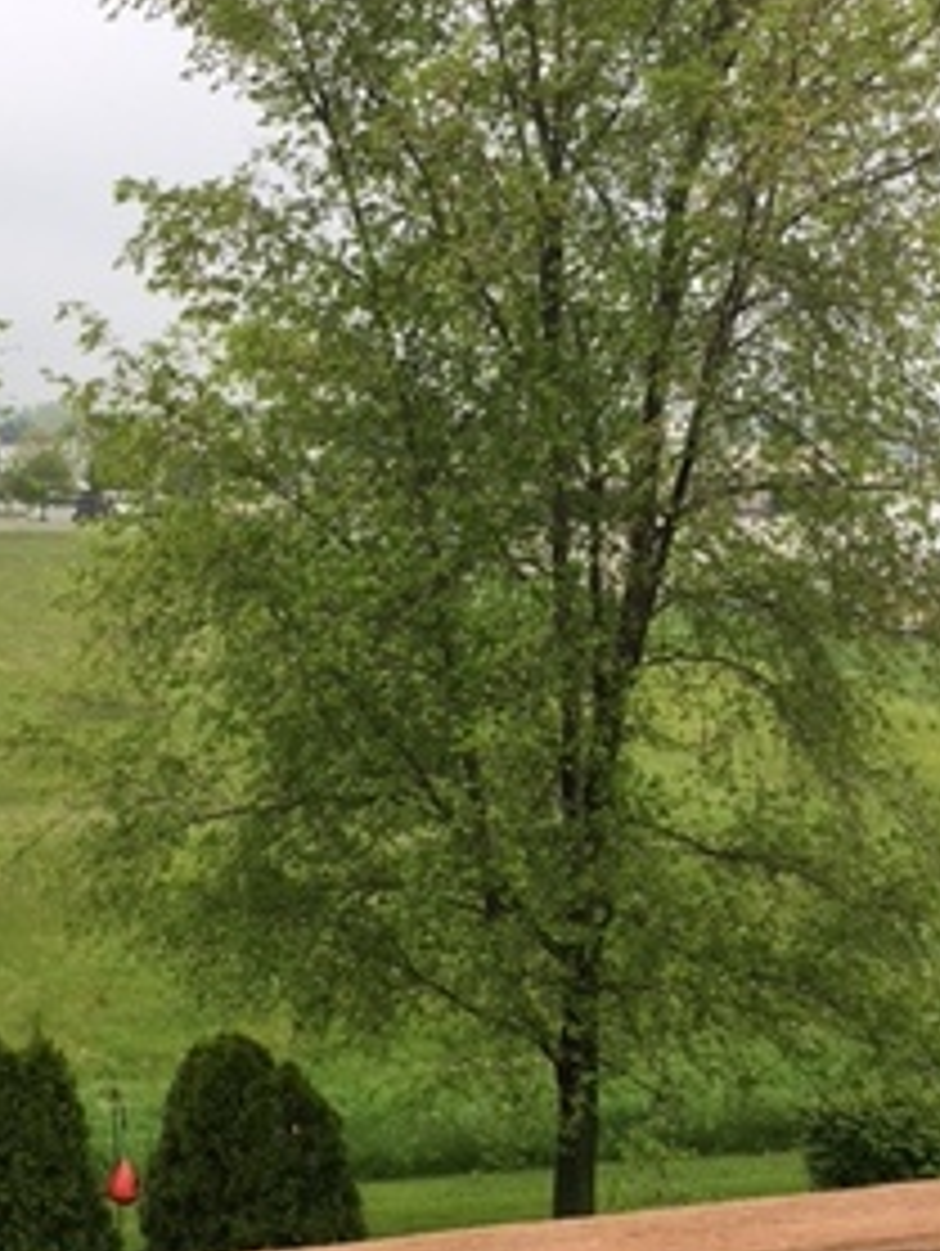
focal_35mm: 50
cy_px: 850
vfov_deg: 37.7
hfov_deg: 28.4
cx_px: 153
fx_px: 1808
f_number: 2.2
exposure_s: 1/541
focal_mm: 4.15
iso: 25
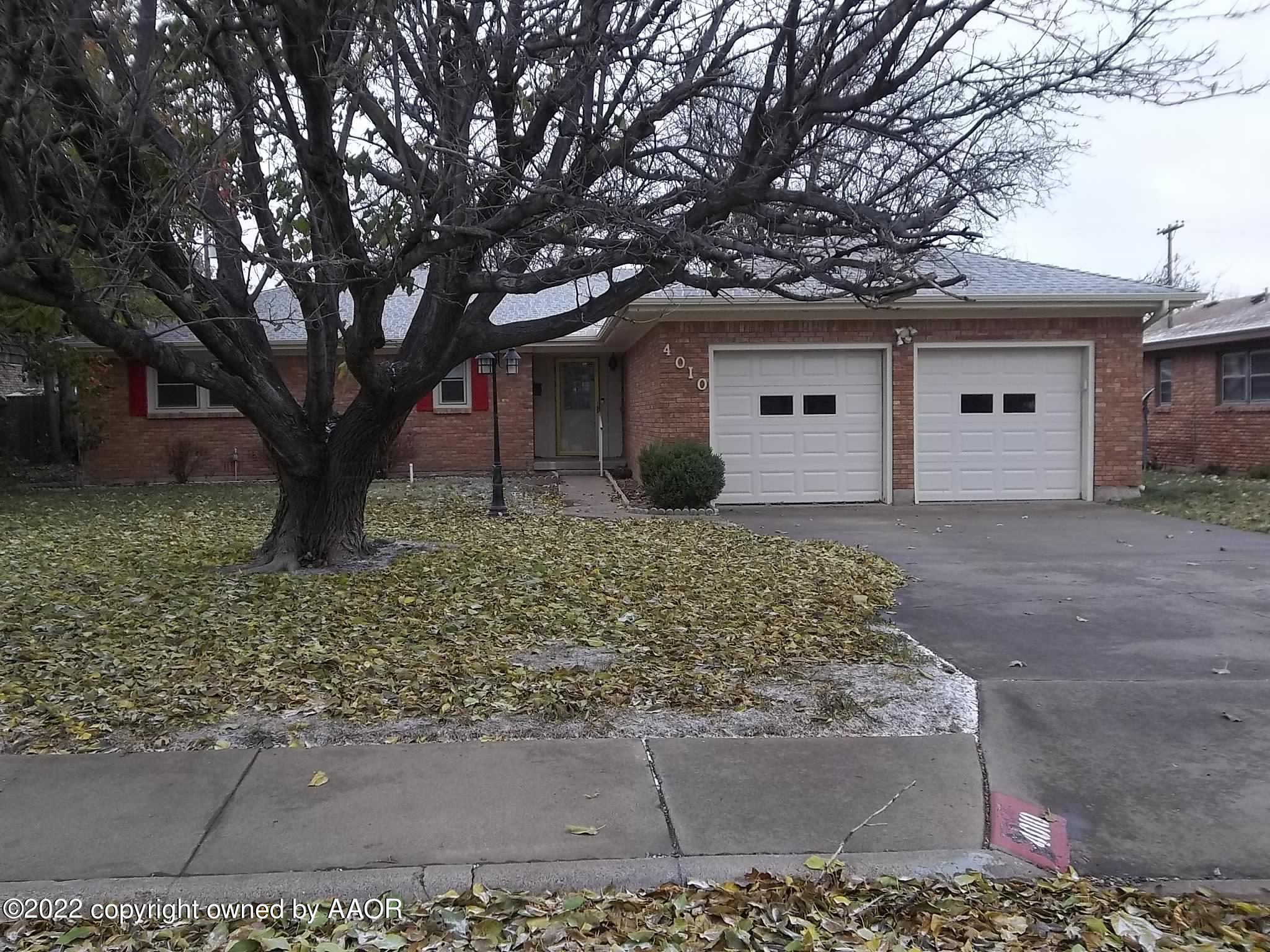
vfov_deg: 44.2
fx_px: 1174
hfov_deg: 56.8
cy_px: 476
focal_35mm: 32
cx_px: 635
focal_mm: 5.7
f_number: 3.7
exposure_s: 1/125
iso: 80
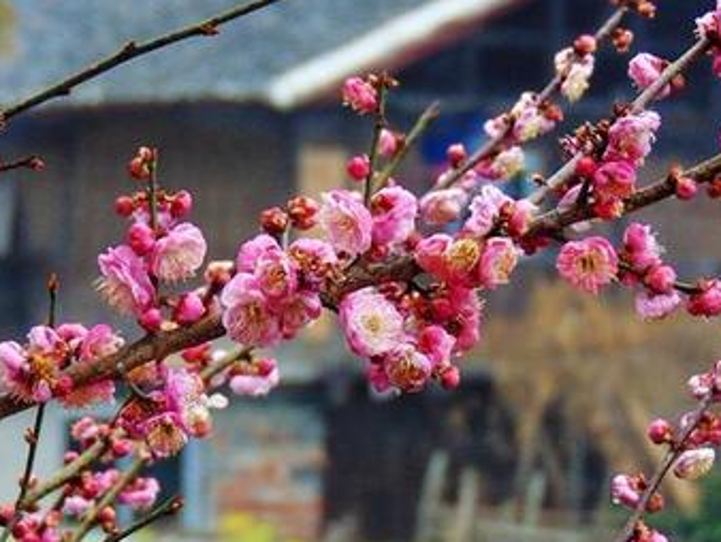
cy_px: 184
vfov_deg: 4.3
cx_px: 182
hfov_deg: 5.7
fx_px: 7274
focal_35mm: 349
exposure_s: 1/125
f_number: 4
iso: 100
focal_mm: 29.5
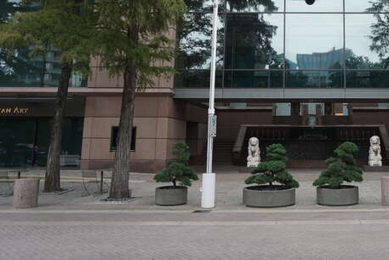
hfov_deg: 44.1
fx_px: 454
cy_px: 56
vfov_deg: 31.2
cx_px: 312
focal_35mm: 42
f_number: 4
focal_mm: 16
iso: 125
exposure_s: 1/160
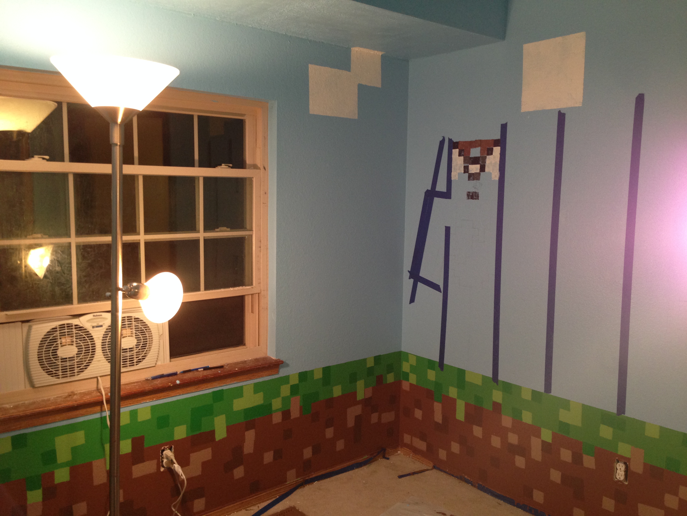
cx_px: 344
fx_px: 655
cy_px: 258
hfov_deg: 55.4
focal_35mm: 33
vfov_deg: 42.9
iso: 125
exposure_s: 1/20
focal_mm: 4.12
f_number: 2.4
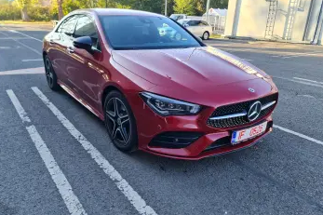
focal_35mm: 27
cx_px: 157
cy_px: 119
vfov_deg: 47.8
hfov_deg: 67.4
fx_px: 242
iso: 50
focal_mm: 7
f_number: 1.8
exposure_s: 1/100
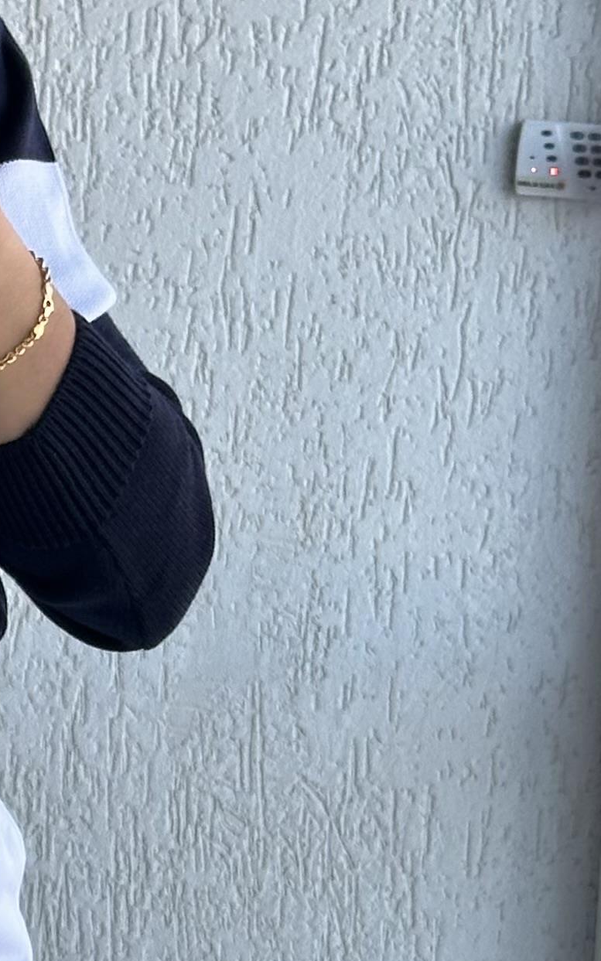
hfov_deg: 7.9
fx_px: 4324
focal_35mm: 165
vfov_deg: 12.6
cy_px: 836
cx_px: -166
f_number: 1.78
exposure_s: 1/184
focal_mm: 6.86
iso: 64
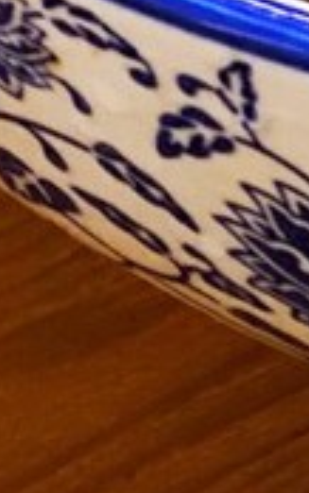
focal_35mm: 379
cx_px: 1111
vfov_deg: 5.4
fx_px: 5098
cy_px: -669
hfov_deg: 3.4
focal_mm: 6
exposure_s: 1/39
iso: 200
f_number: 2
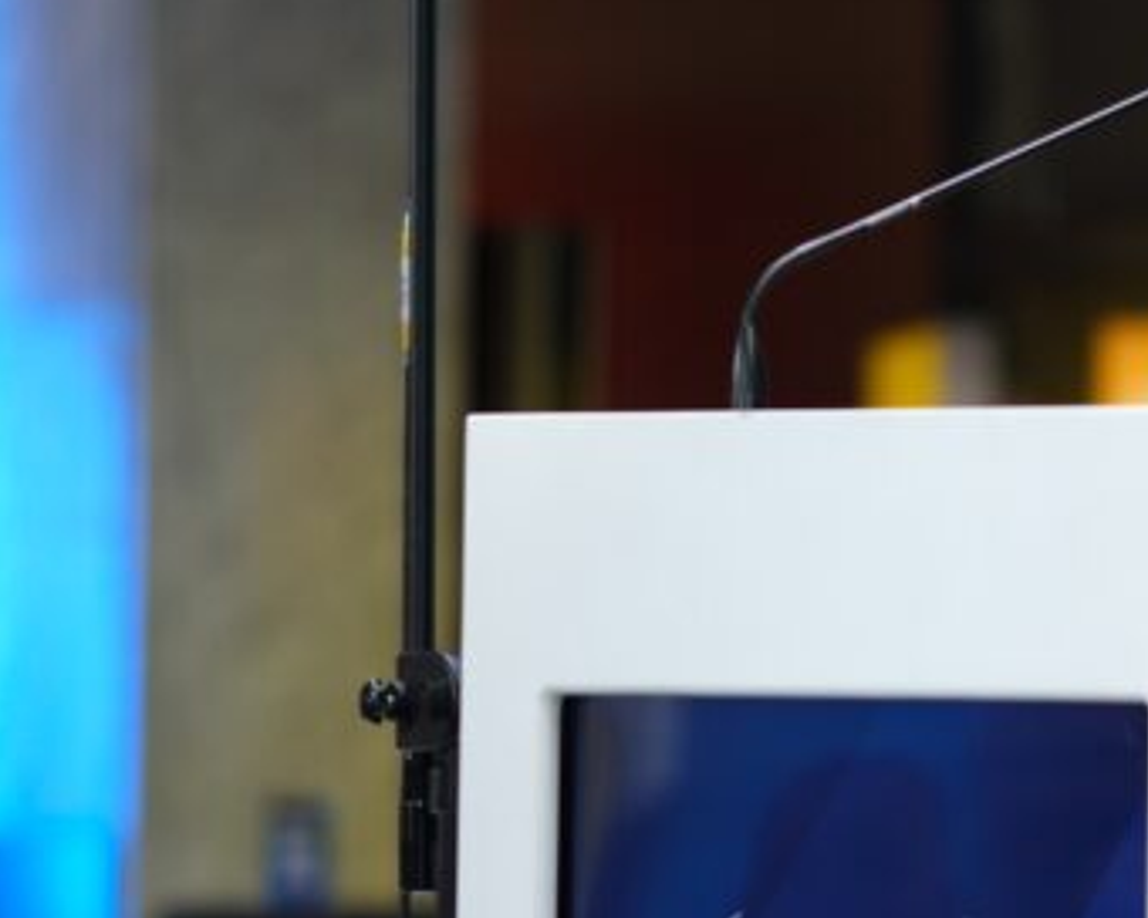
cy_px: 373
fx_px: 12979
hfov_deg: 5.1
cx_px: 1124
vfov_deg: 4.1
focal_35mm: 382
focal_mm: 90
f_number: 2
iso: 250
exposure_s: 1/160
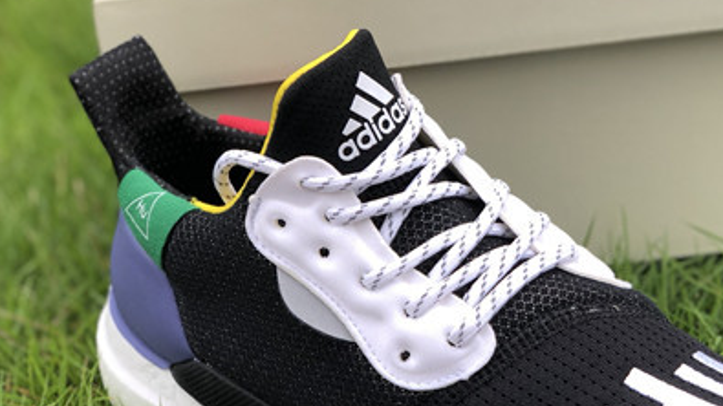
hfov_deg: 19.9
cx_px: 589
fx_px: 2032
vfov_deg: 11.4
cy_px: 158
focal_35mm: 106
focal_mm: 6
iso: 16
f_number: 2.4
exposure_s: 1/100
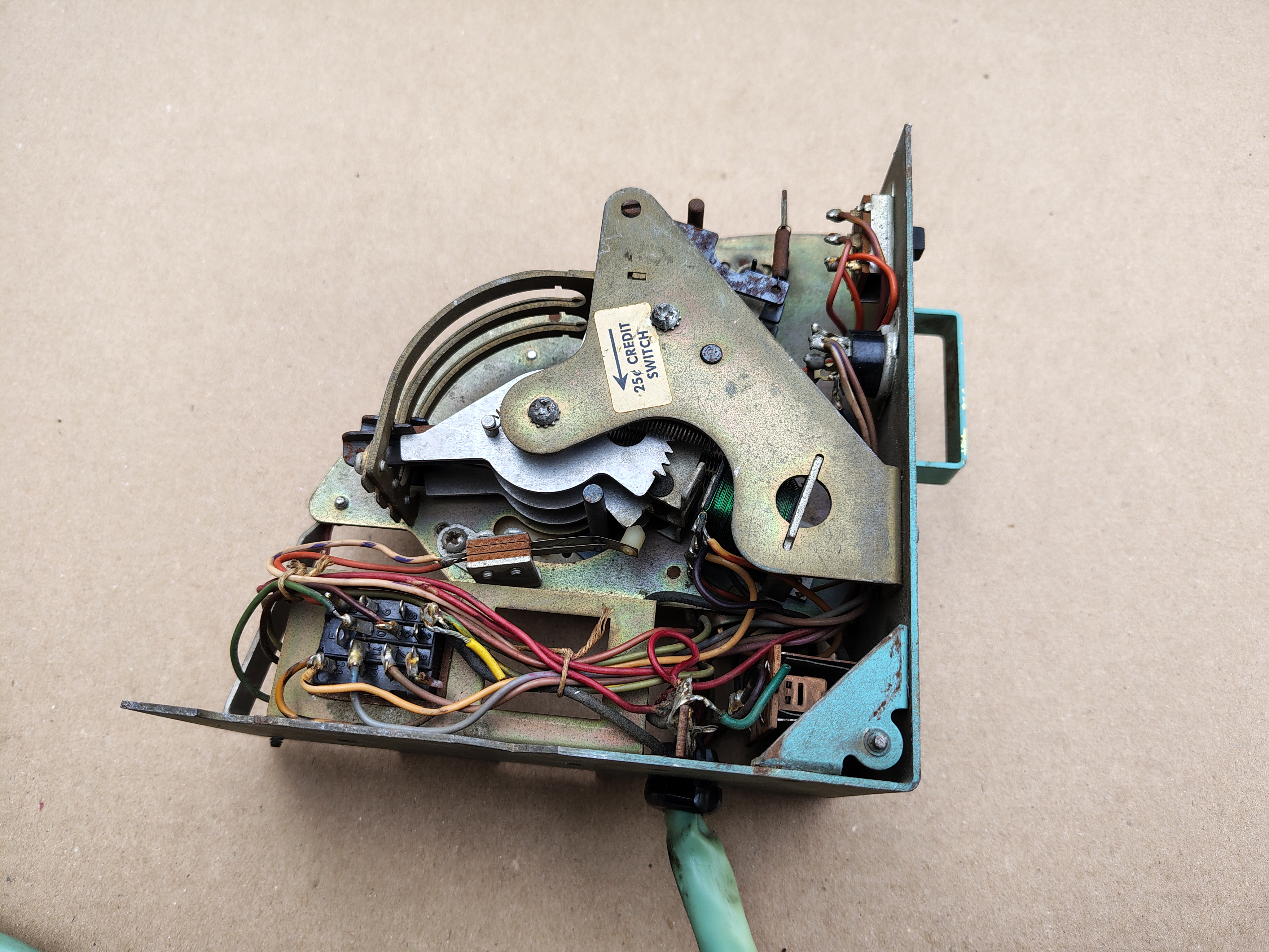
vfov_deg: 56.8
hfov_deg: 71.6
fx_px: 880
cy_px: 476
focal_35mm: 24
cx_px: 634
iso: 100
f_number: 1.8
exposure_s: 1/431
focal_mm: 5.56
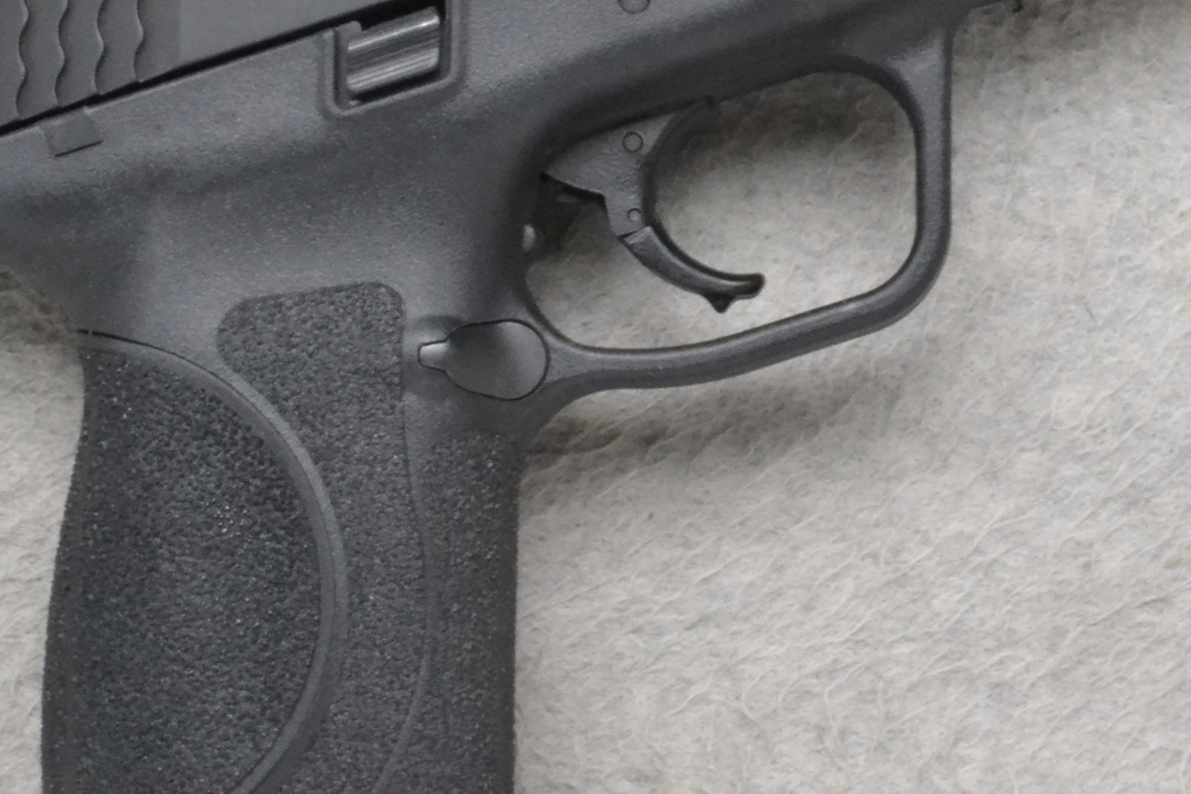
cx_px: 676
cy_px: 273
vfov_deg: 10.2
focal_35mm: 135
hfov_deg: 15.2
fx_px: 4466
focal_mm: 40
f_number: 25
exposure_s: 1/80
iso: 3200
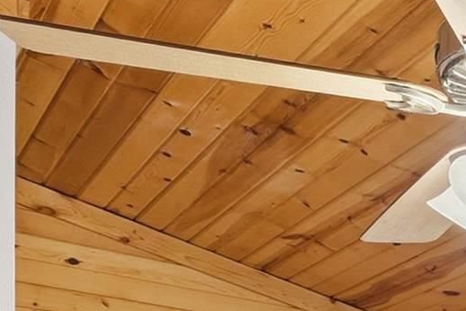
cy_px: 548
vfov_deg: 16.3
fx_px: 919
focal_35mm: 71
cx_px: 884
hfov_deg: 19.4
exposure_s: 1/15
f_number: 7.1
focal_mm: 12
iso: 100
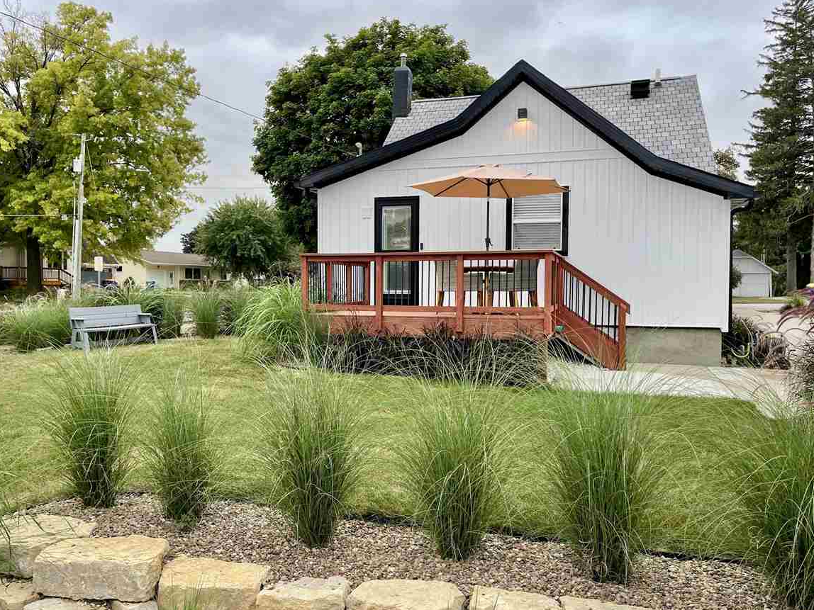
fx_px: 682
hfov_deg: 61.6
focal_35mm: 29
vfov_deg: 48.2
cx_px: 379
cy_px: 300
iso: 32
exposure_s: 1/322
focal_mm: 5.1
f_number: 1.6
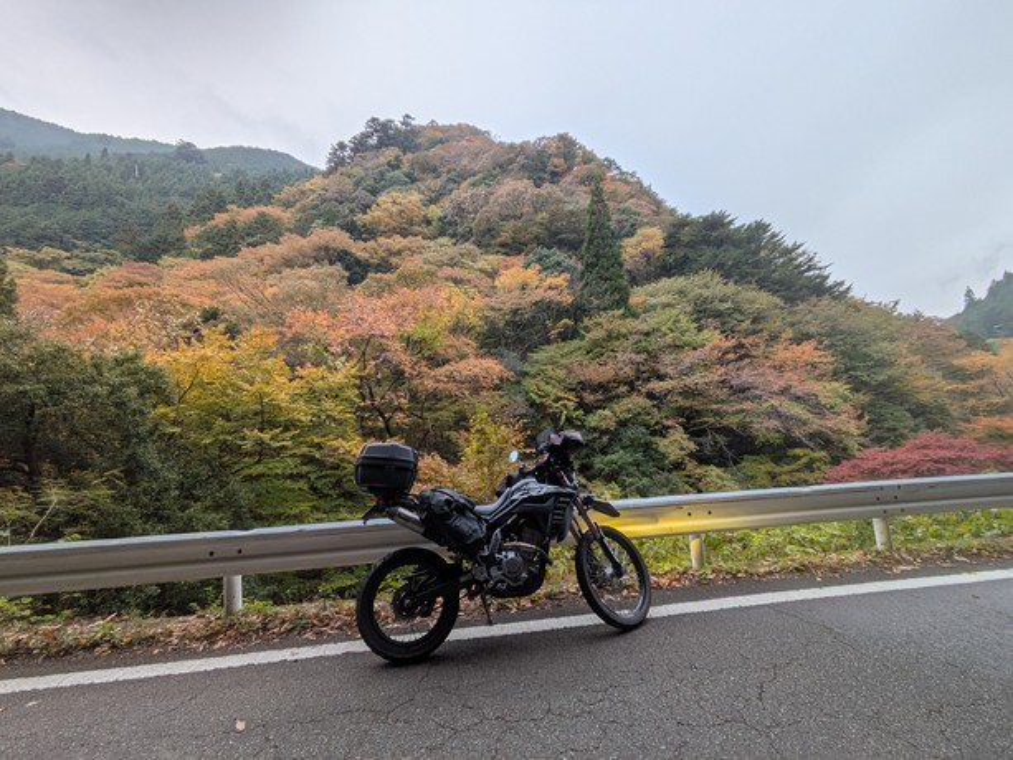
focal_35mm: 14
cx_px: 506
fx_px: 410
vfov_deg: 85.7
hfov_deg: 102.1
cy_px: 380
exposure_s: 1/399
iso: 41
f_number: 2.2
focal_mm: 1.83
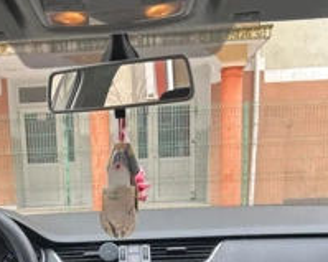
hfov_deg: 36.0
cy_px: 277
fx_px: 495
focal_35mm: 51
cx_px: 92
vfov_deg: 27.5
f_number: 1.5
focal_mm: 5.7
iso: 40
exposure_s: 1/121
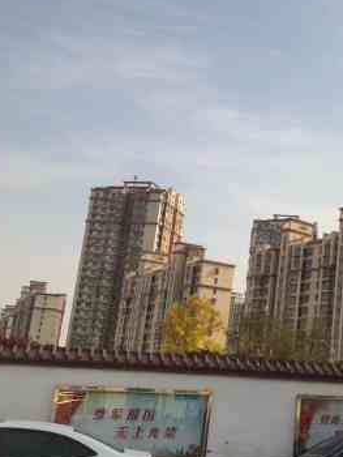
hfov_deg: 23.2
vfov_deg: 34.3
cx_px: 445
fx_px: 739
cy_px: 202
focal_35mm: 56
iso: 20
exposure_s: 1/4367
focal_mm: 3.99
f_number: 1.8
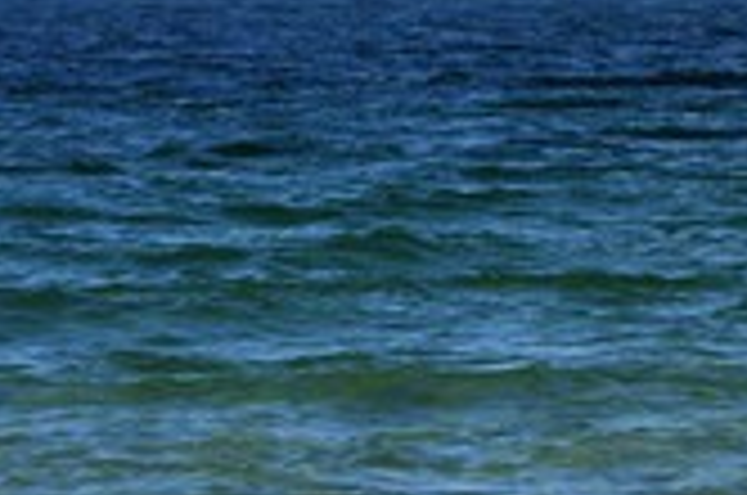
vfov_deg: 2.7
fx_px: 10500
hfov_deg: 4.1
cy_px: 36
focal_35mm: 507
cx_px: 796
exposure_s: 1/500
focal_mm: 200
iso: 200
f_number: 9
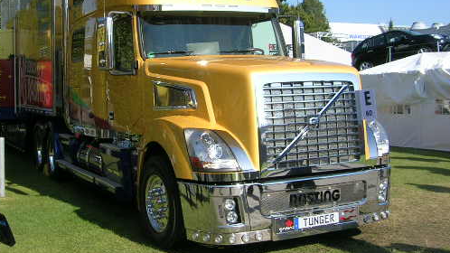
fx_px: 585
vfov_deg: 24.4
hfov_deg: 41.9
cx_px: 174
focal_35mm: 49
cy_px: 111
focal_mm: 5.4
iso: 50
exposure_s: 1/391
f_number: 4.8
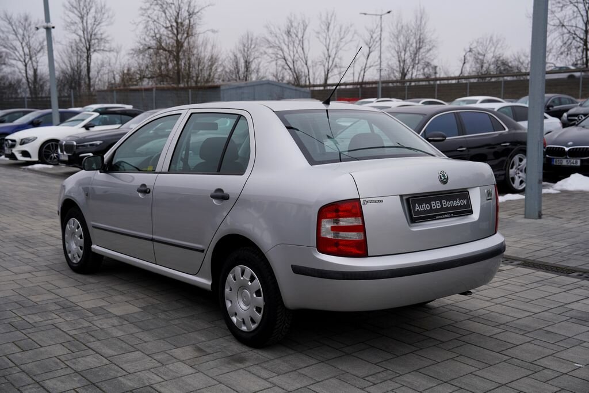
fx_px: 687
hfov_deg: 46.4
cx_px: 294
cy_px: 196
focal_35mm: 42
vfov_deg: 31.9
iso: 100
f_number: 4.5
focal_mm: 42
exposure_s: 1/125
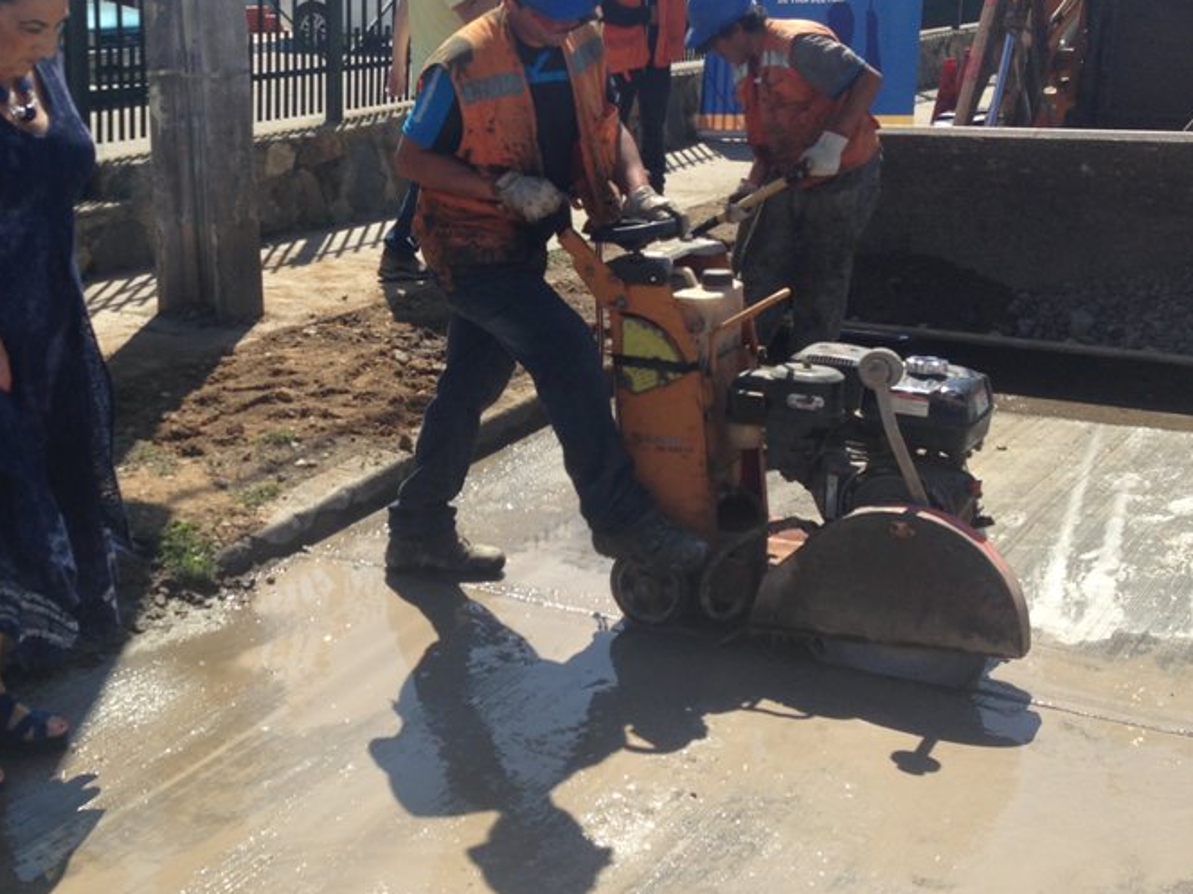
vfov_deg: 28.4
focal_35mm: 51
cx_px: 322
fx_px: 1757
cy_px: 293
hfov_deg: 36.7
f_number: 2.4
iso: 50
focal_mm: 4.12
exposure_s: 1/1130
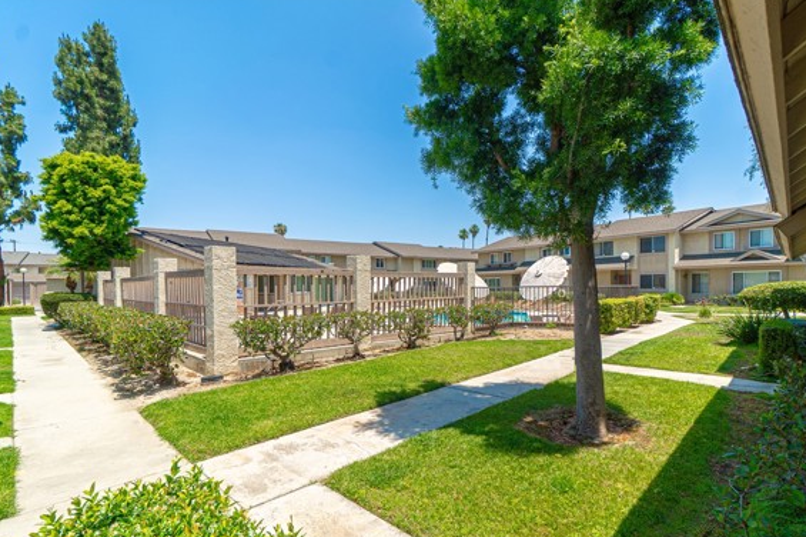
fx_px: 380
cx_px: 422
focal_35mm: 17
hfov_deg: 93.2
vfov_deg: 70.3
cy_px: 288
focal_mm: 10
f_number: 7.1
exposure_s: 1/250
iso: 100
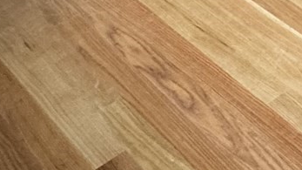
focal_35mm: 90
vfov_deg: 12.2
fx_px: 721
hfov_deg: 19.9
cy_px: -143
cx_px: 474
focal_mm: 2.22
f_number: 2.2
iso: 320
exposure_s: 1/63
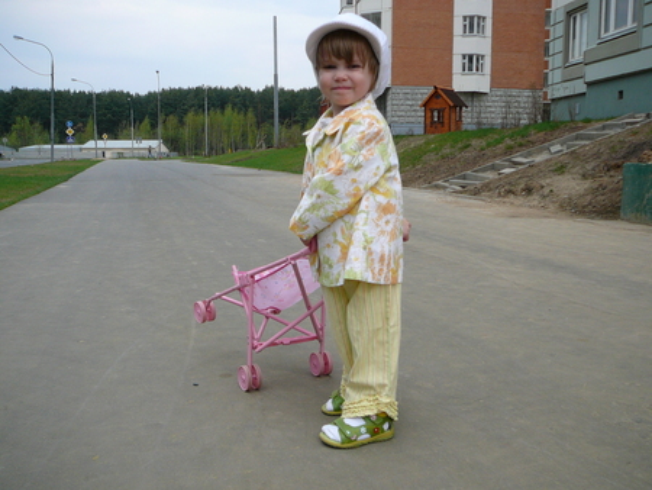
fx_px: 660
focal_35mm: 35
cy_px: 245
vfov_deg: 40.7
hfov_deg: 52.6
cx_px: 326
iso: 80
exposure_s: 1/640
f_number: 2.8
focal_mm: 5.2
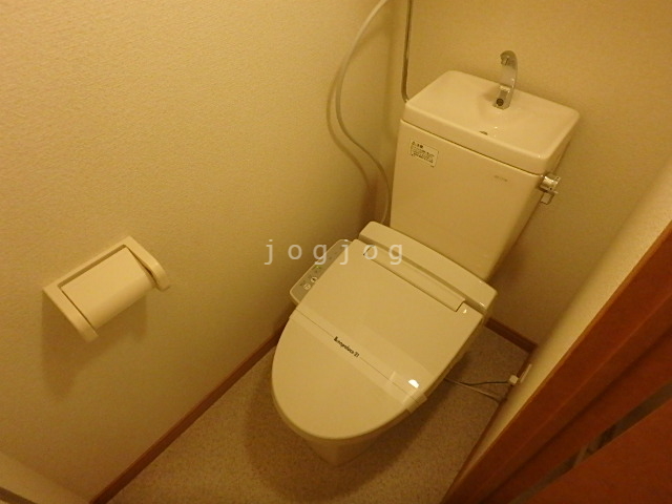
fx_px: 408
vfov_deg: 63.4
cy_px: 252
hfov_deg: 79.0
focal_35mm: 21
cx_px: 336
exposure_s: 1/50
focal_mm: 3.7
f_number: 3.5
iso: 800
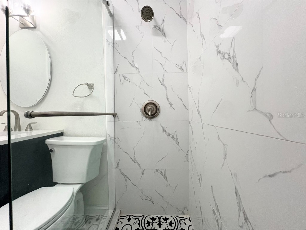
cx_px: 153
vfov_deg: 89.9
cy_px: 115
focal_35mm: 13
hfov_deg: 106.2
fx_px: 115
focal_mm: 1.57
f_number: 1.8
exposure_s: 1/120
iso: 160
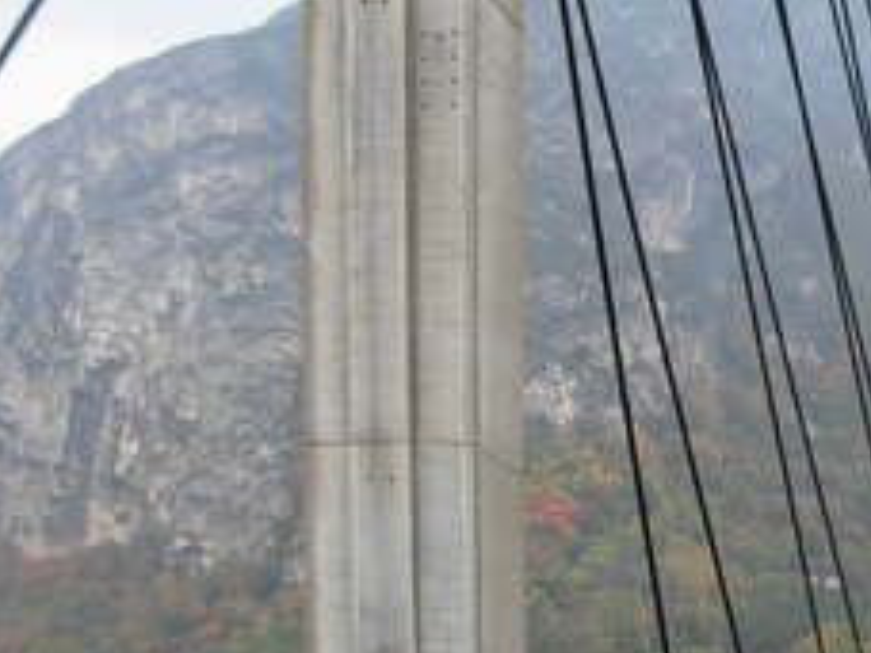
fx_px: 2516
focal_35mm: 100
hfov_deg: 18.8
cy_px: 428
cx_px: 986
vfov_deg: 14.8
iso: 79
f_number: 2.9
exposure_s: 1/53.8
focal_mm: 6.3
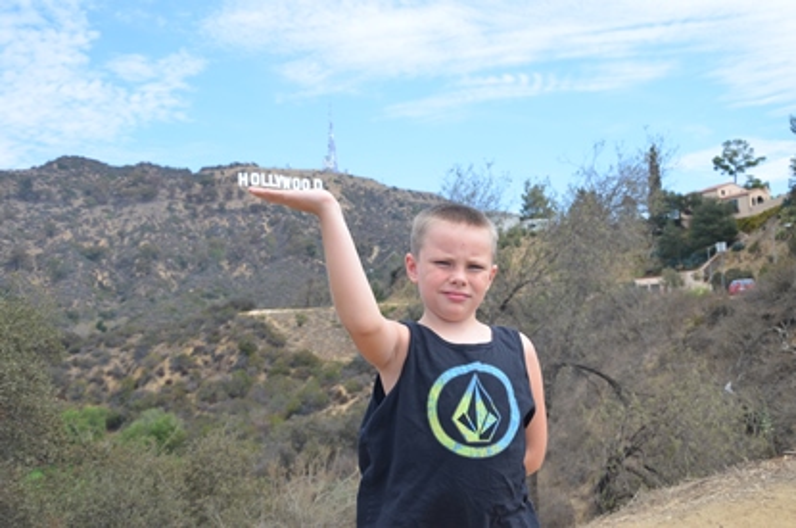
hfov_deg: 49.6
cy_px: 264
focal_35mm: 39
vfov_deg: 34.1
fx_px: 861
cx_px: 398
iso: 140
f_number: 8
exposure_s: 1/250
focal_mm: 26
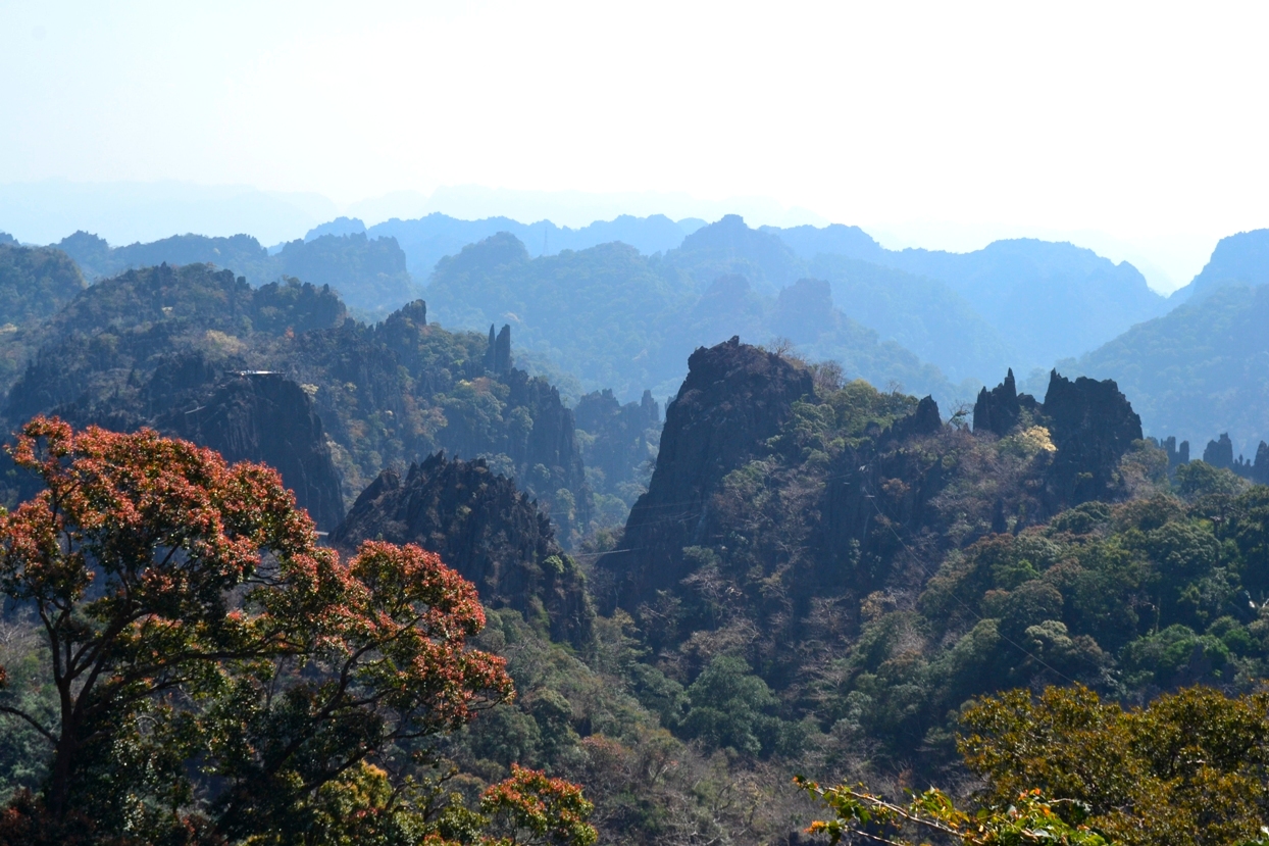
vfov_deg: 20.2
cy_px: 423
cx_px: 634
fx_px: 2379
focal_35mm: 68
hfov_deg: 29.9
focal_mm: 45
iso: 400
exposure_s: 1/500
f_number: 11
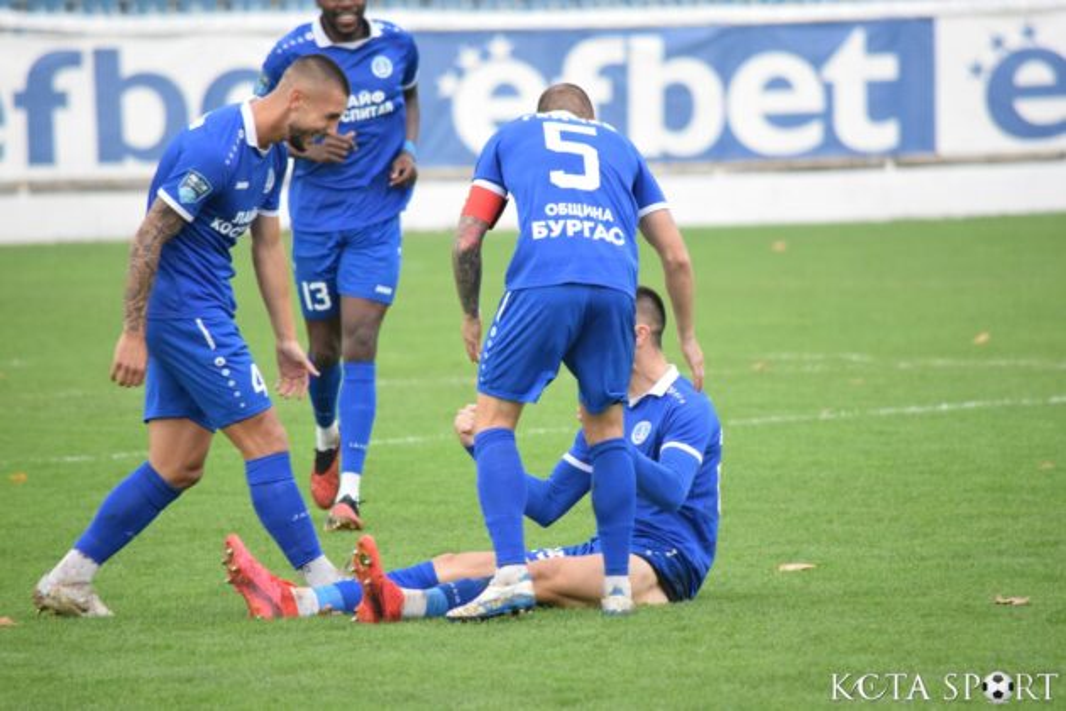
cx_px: 533
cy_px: 356
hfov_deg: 4.6
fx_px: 13324
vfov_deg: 3.1
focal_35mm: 450
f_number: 5.6
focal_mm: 300
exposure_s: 1/800
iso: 3200
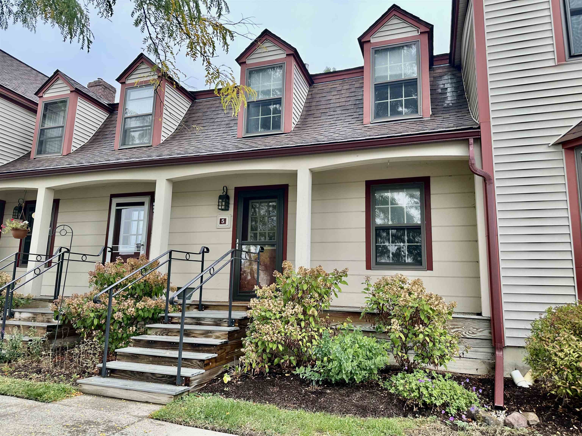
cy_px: 218
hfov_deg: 71.6
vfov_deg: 56.8
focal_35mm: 24
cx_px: 291
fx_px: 404
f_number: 1.78
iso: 80
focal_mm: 6.86
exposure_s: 1/210
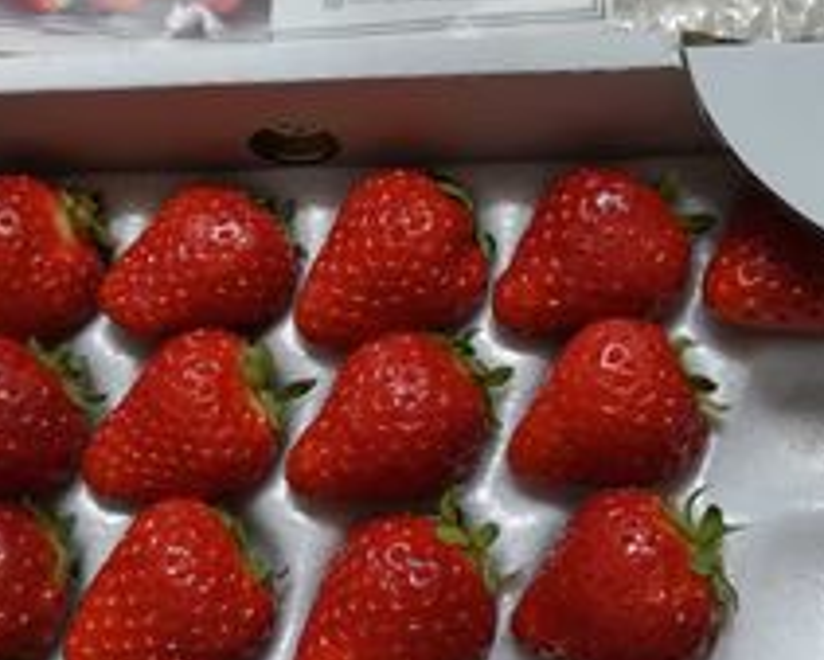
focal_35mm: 48
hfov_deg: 38.7
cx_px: 371
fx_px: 1171
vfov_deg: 31.5
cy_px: 355
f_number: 1.79
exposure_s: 1/50
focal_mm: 4.8
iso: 758
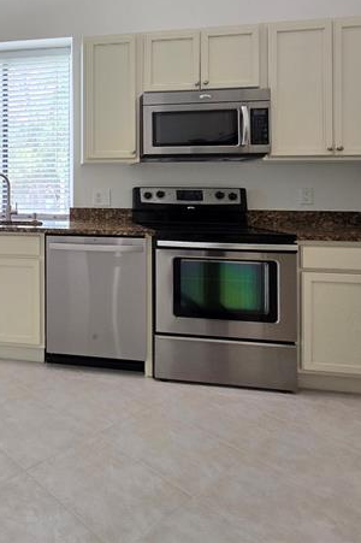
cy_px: 183
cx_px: -31
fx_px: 362
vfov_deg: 71.7
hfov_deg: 42.4
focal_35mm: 24
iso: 80
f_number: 2.2
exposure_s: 1/60
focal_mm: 2.2
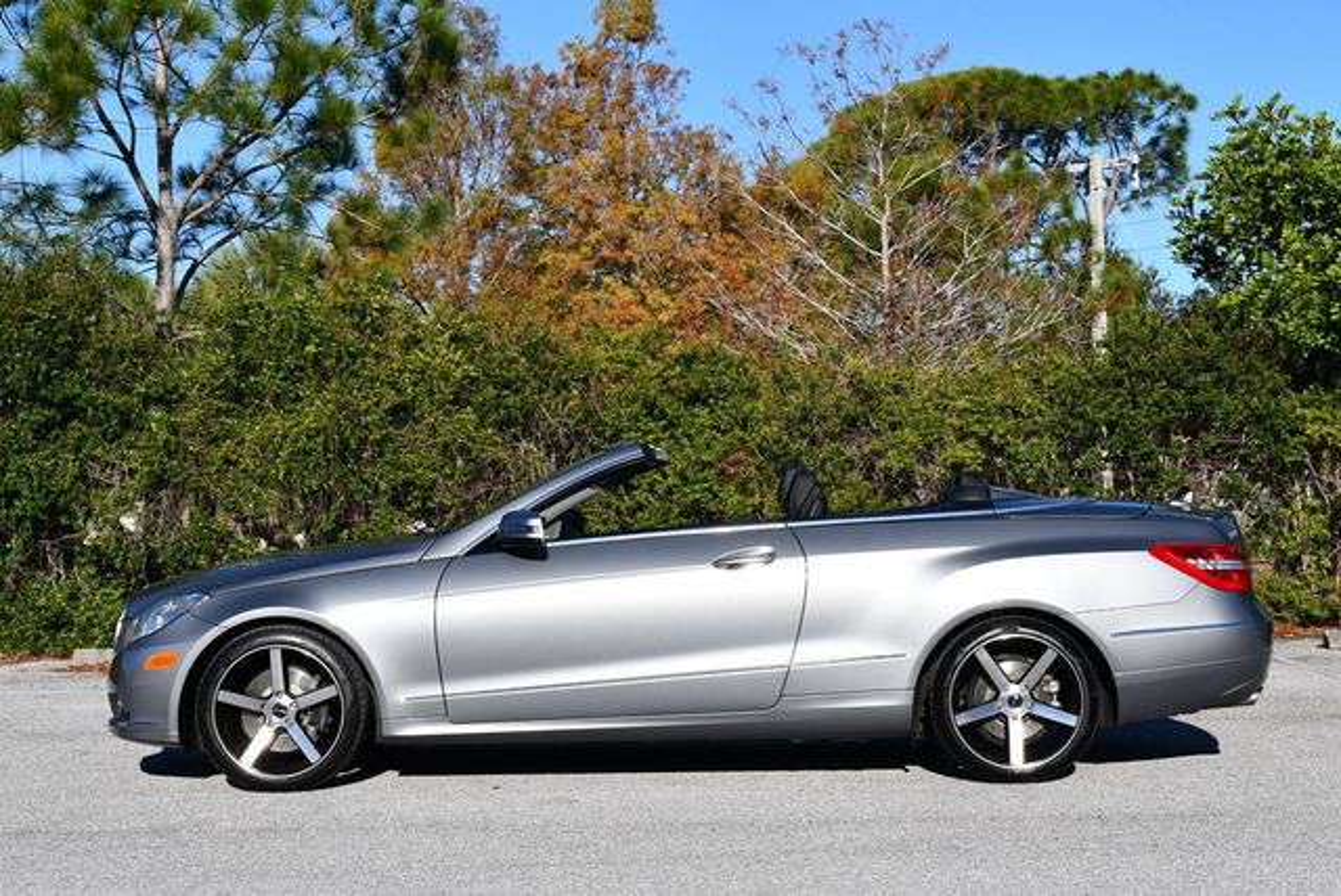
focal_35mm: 70
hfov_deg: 28.8
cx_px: 670
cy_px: 448
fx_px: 2610
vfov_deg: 19.5
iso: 100
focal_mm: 35
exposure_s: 1/320
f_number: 9
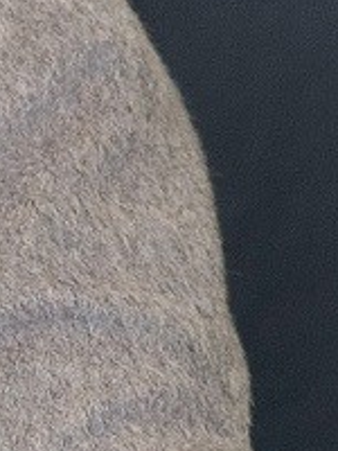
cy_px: -47
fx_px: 14321
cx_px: -744
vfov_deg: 1.8
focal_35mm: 1100
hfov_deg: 1.3
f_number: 2.8
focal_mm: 85
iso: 640
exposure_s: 1/160
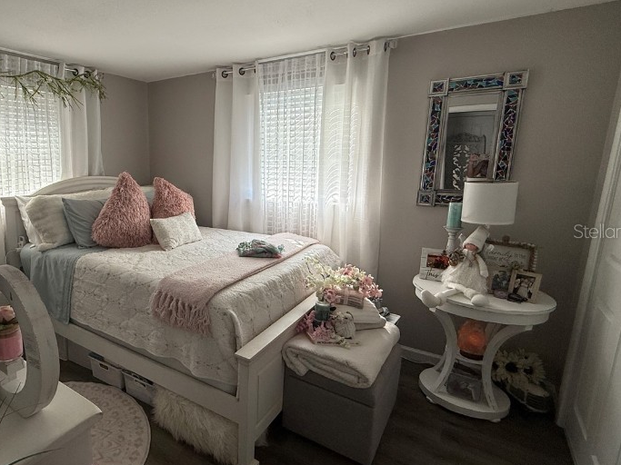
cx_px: 194
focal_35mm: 21
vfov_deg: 63.4
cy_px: 231
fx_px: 377
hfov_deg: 75.8
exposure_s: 1/99
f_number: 2.2
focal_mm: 2.22
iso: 100
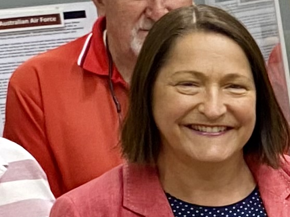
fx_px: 1583
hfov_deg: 9.3
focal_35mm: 189
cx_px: 710
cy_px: 250
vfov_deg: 7.8
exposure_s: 1/50
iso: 160
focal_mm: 4.25
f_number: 1.8
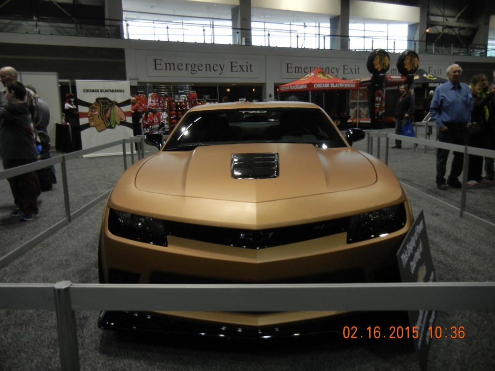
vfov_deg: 46.8
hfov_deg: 60.0
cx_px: 248
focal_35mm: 30
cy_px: 186
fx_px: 429
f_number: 3.5
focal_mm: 5.4
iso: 352
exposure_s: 1/61
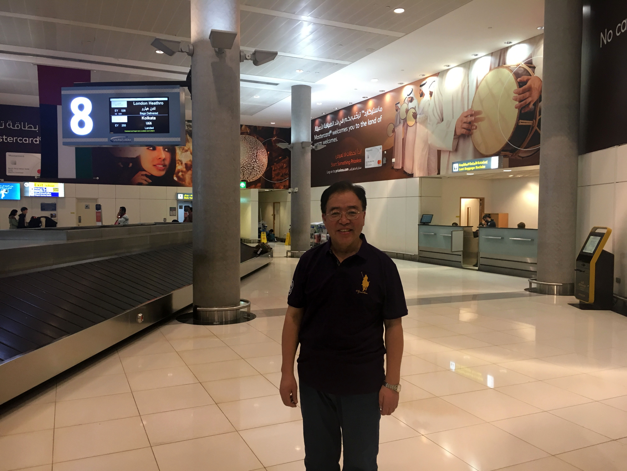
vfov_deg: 48.2
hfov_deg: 61.7
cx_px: 314
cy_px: 236
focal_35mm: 29
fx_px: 525
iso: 100
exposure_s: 1/33
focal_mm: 4.15
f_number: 2.2
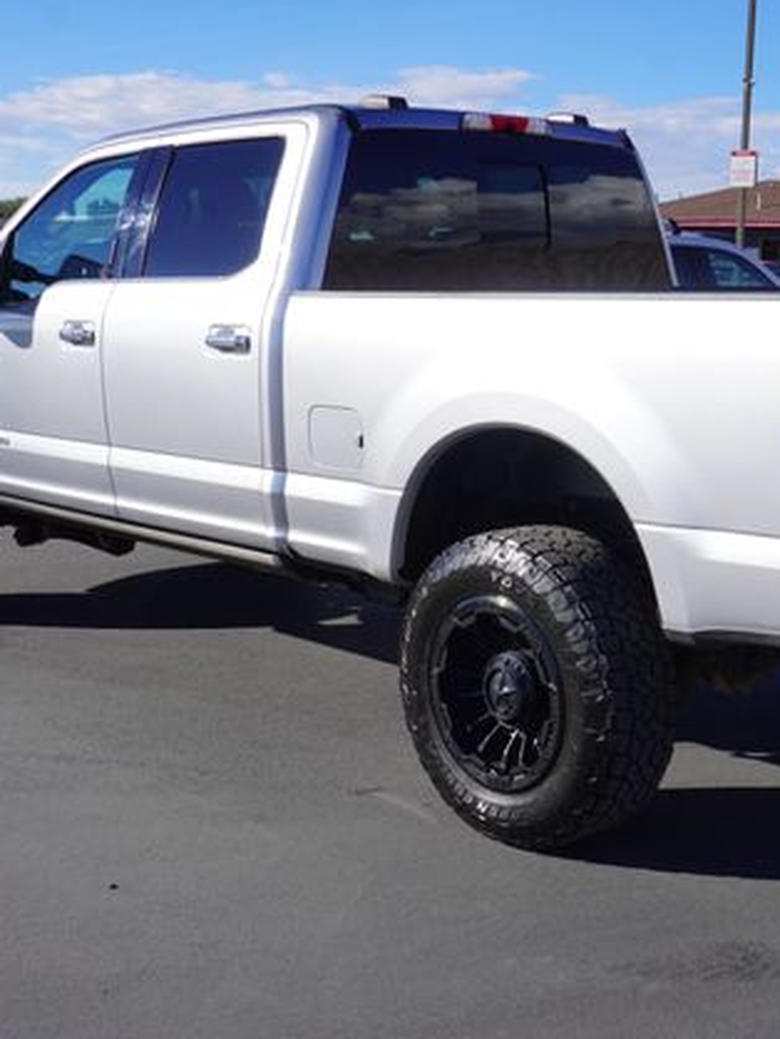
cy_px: 517
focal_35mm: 53
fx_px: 1591
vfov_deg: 36.2
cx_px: 537
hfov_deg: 27.3
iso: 100
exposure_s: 1/160
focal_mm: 24
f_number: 11
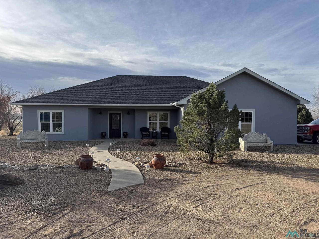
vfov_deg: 56.8
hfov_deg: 71.6
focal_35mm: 24
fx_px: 221
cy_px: 120
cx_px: 160
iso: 80
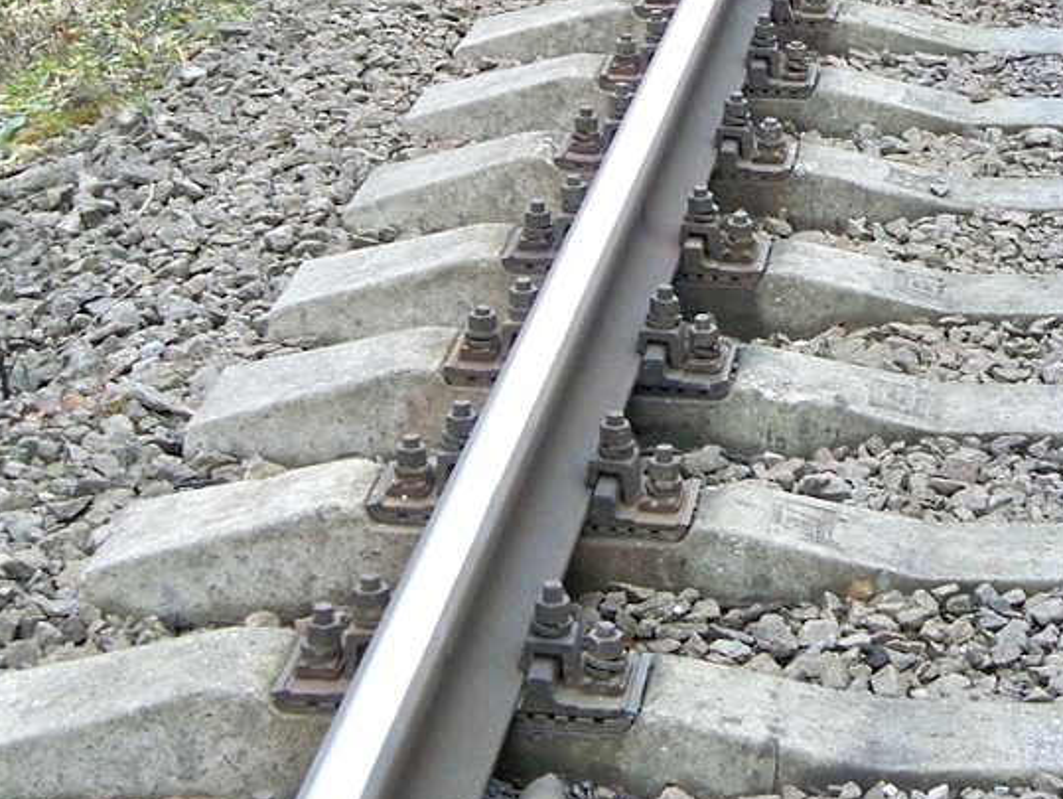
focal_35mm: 104
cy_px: -151
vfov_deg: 13.8
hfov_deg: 18.3
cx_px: 1100
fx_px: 3196
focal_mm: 7.9
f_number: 3.1
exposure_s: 1/30
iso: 80
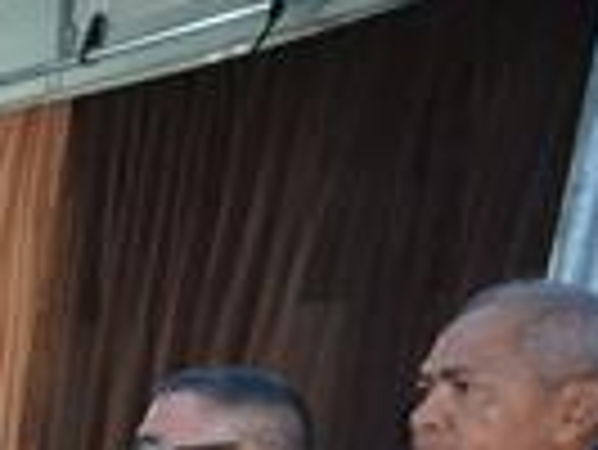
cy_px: 952
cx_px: -827
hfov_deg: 12.5
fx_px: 2161
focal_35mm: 125
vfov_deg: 10.7
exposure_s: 1/60
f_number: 3.5
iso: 2500
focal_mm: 18
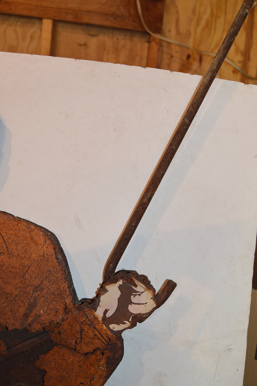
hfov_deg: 31.8
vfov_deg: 46.4
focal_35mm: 42
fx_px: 451
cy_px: 193
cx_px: 128
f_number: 4
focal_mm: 28
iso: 1250
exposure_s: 1/60
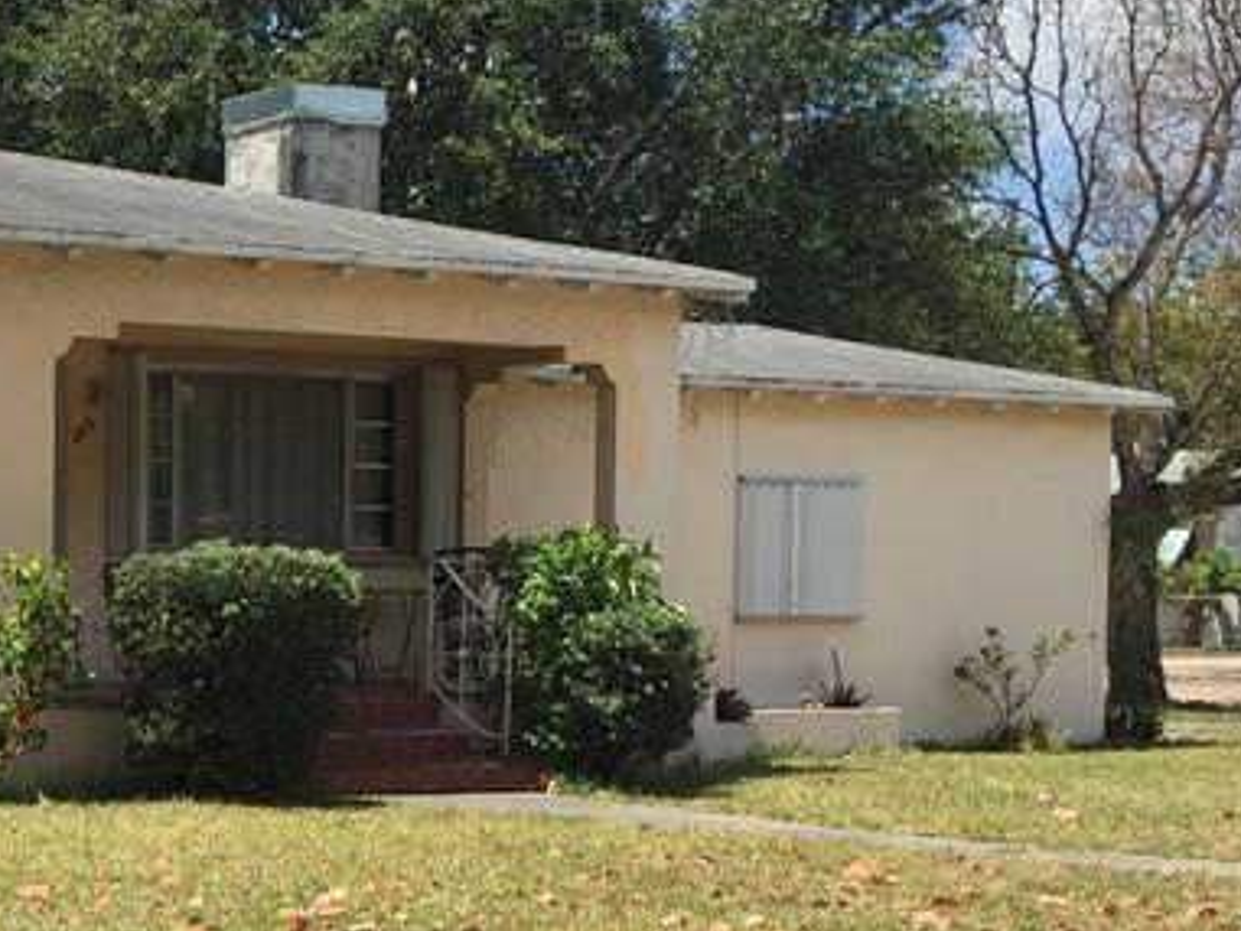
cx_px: -36
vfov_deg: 18.8
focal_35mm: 78
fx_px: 2797
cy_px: 703
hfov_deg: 23.8
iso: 32
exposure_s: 1/1647
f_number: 2.2
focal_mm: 4.15
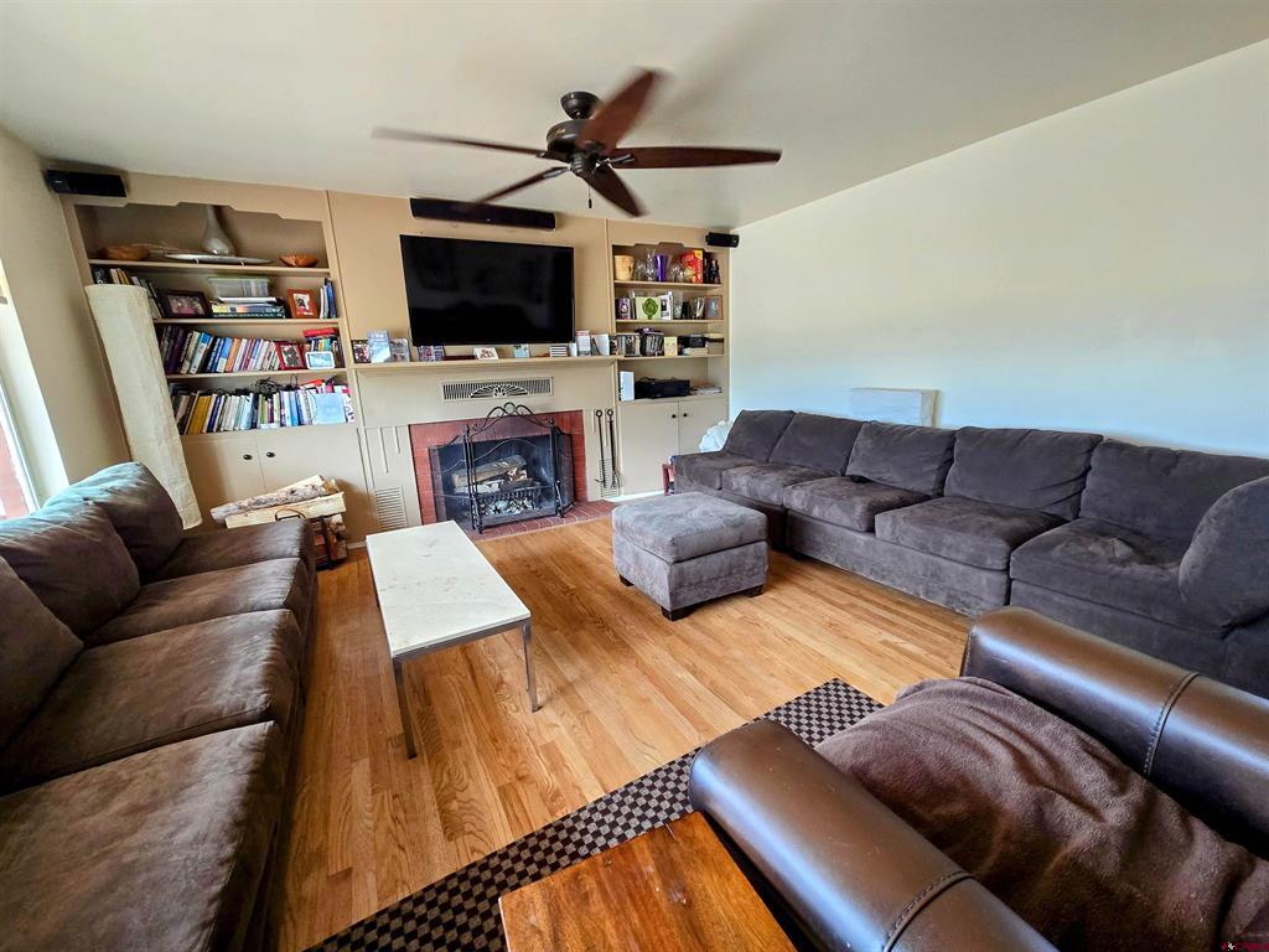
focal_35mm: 13
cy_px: 476
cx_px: 634
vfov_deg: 89.9
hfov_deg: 106.2
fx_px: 477
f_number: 2.2
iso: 250
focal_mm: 2.2
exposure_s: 1/60
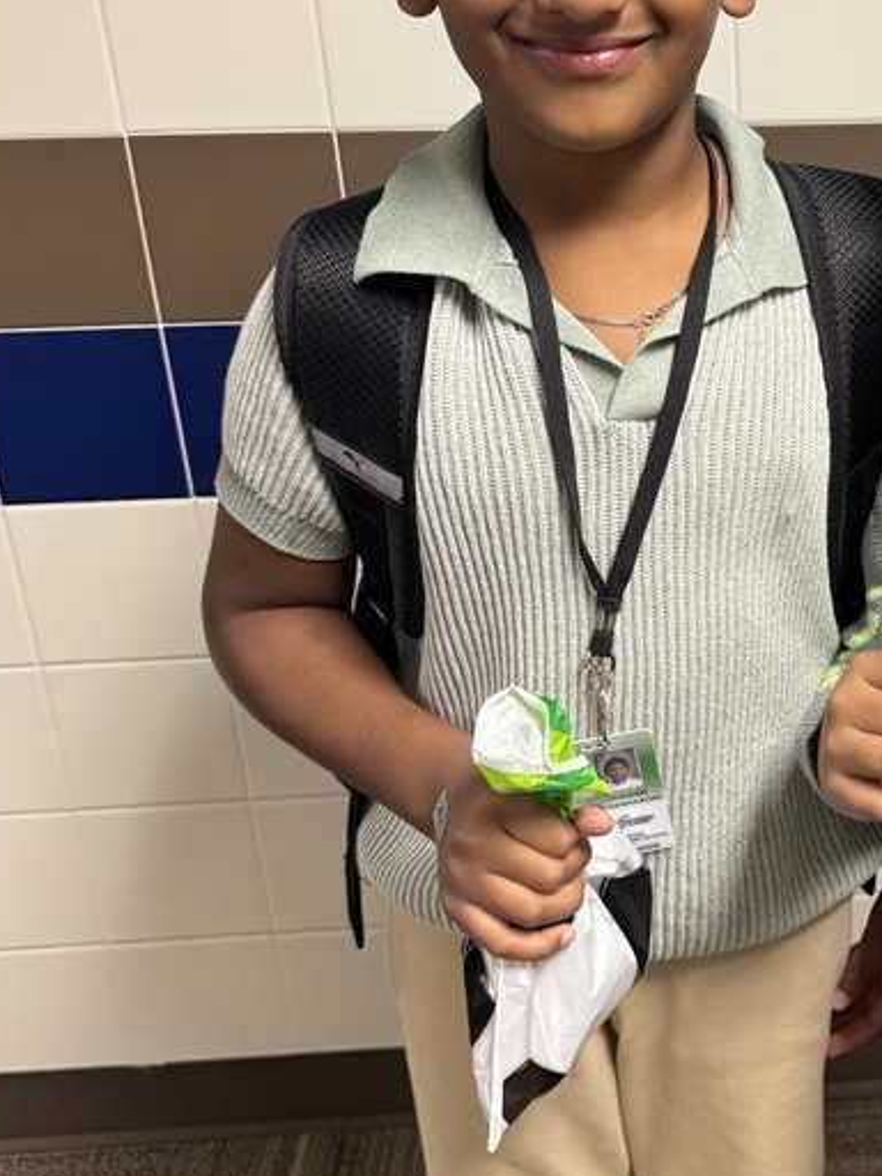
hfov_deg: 28.6
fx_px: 1631
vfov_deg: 39.4
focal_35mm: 48
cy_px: 436
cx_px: 854
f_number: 1.78
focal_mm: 6.76
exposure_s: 1/60
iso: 320
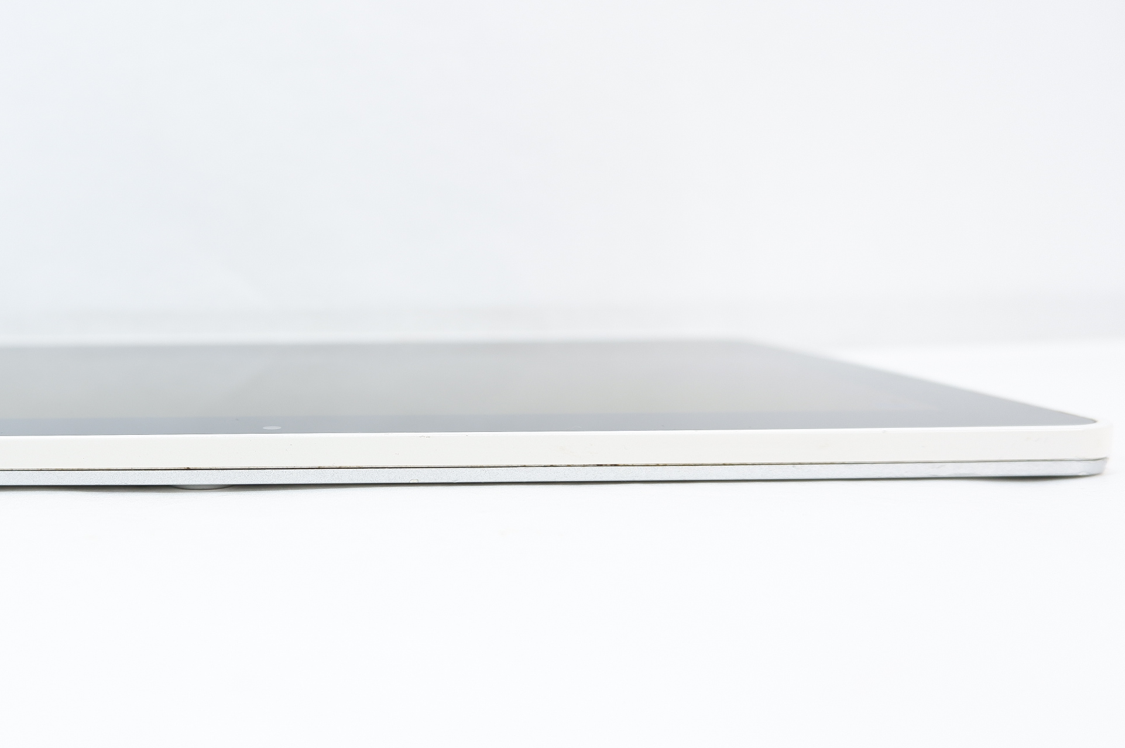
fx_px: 1124
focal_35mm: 36
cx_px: 266
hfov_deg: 50.7
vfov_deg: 36.7
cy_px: 431
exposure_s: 1/58
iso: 200
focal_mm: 15
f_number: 3.5
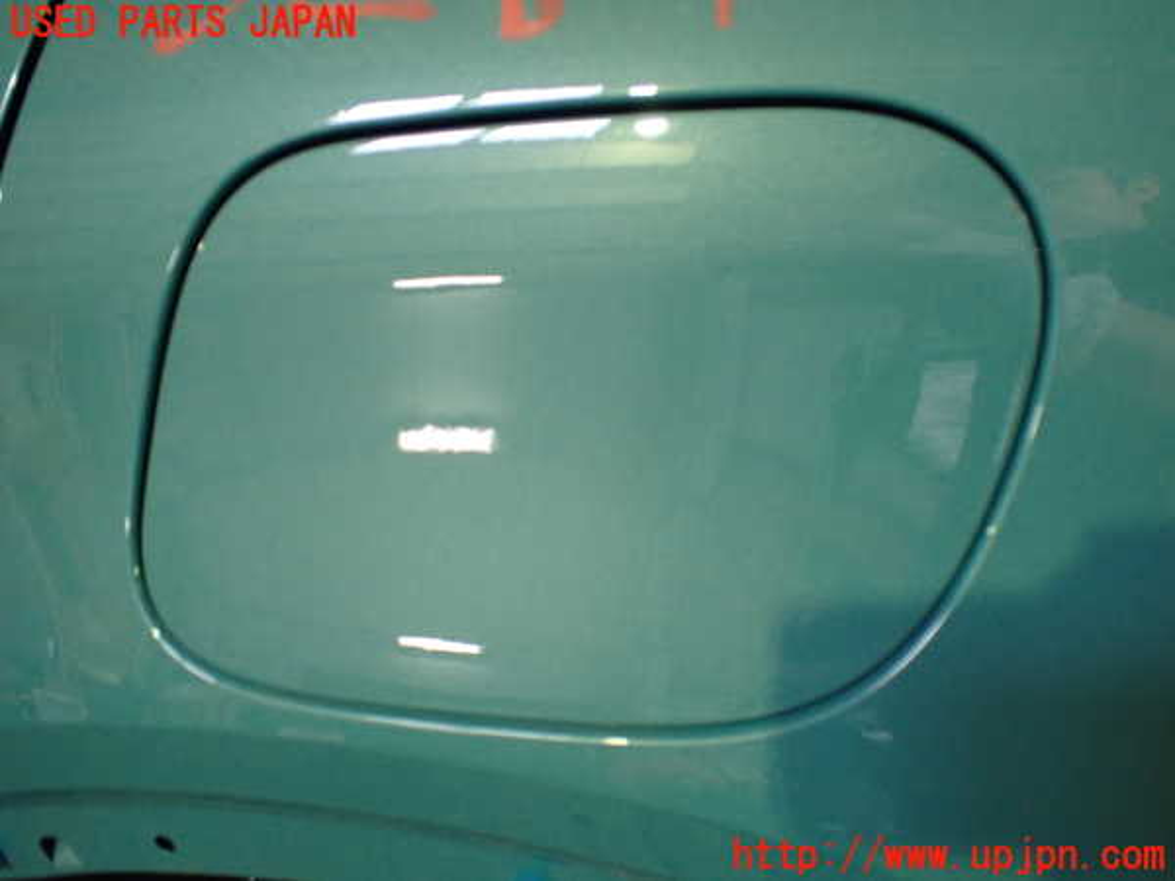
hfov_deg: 60.0
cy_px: 440
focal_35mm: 30
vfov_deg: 46.8
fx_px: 1018
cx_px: 588
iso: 800
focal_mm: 5.4
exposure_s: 1/50
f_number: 2.3
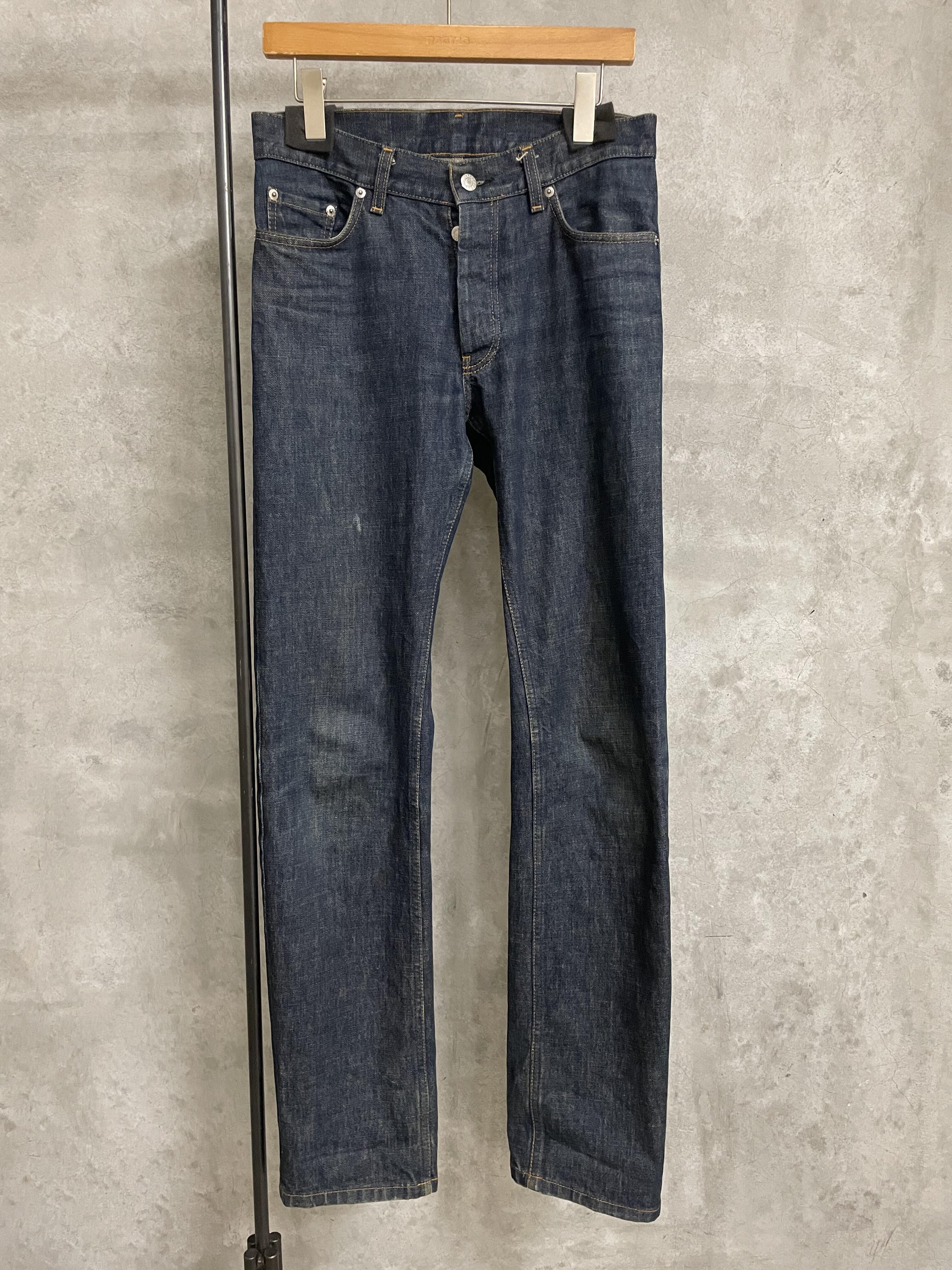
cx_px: 476
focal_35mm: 26
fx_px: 953
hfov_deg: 53.1
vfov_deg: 67.3
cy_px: 635
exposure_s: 1/40
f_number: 1.6
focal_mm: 4.2
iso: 400
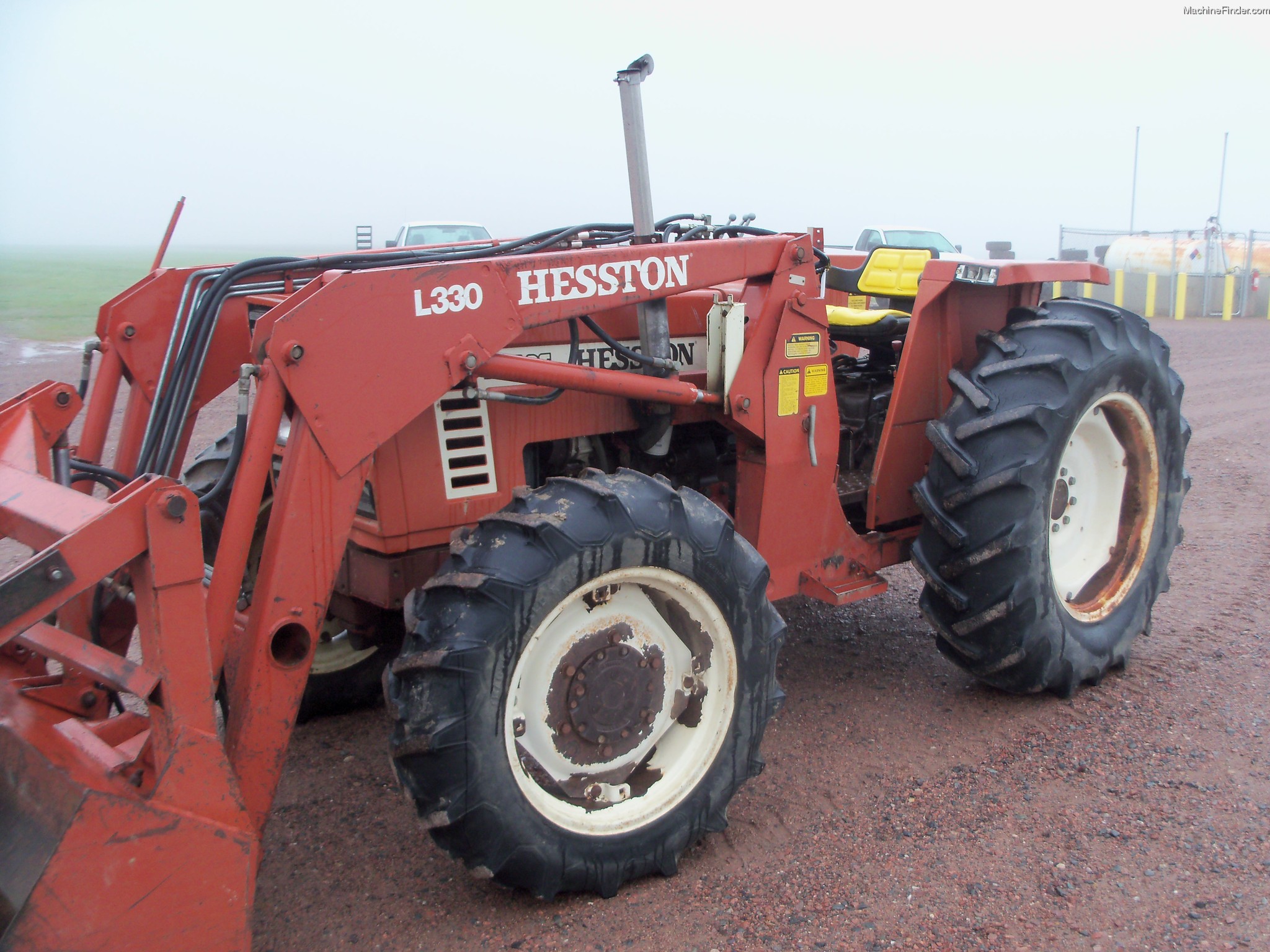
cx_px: 635
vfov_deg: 40.7
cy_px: 476
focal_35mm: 35
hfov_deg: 52.6
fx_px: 1284
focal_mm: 6.3
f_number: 3
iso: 64
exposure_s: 1/80
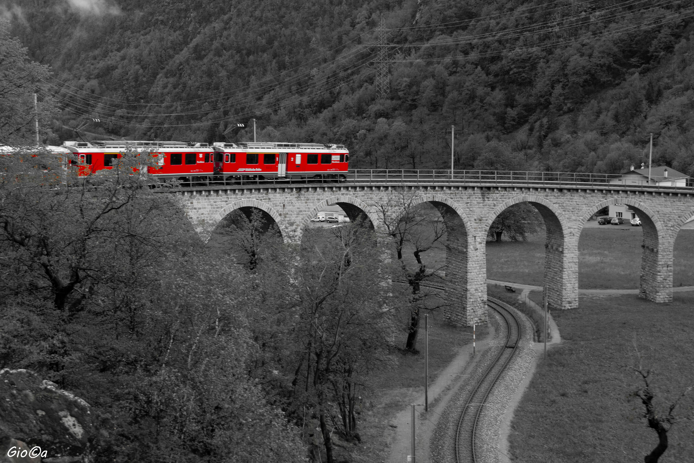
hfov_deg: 41.1
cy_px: 232
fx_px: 925
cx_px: 347
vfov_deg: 28.1
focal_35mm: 48
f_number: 5.6
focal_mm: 17.5
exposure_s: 1/160
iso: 400
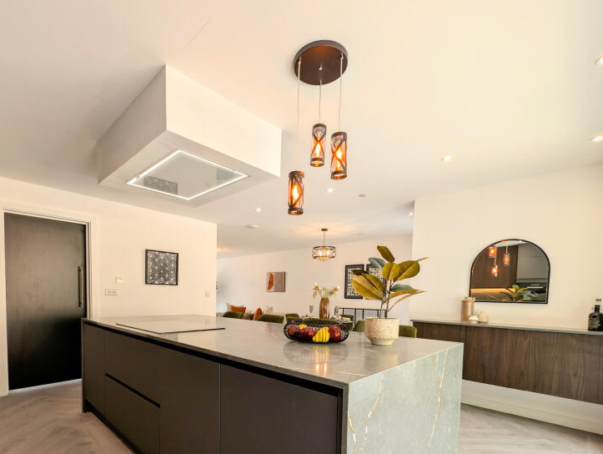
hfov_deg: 90.6
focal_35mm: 17
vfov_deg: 72.1
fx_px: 296
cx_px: 269
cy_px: 311
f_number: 1.95
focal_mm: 2.23
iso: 43
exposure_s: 1/100
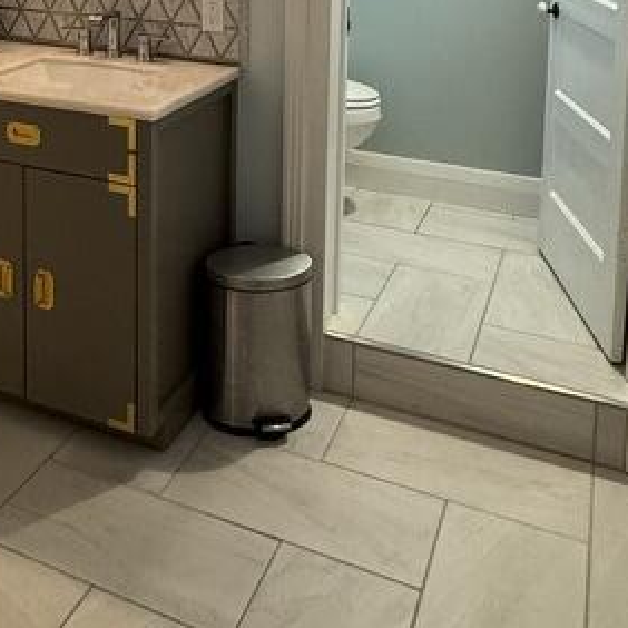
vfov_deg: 33.3
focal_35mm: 45
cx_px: 145
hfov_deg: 36.5
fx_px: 924
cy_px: -47
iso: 250
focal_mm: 2.22
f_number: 2.2
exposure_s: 1/60
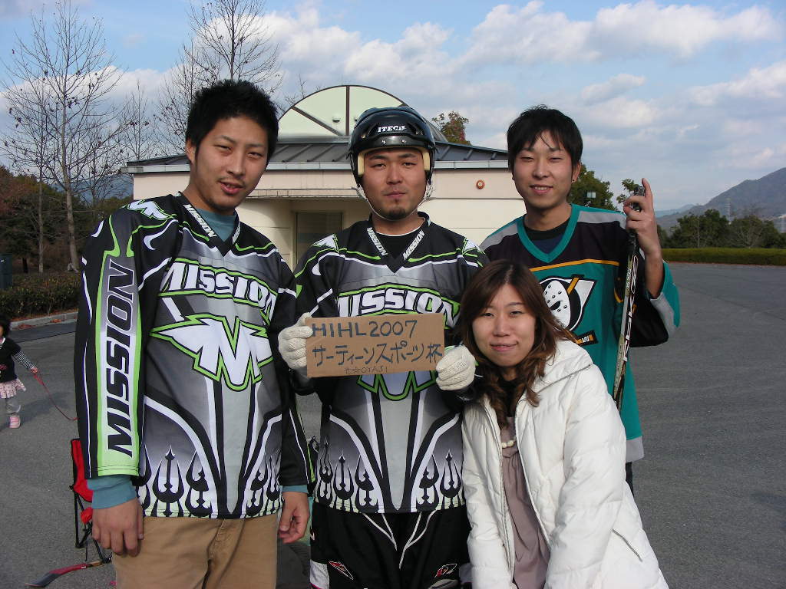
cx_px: 393
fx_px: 863
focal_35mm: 38
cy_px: 294
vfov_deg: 37.7
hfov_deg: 49.0
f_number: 4
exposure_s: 1/402
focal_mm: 6.3
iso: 50
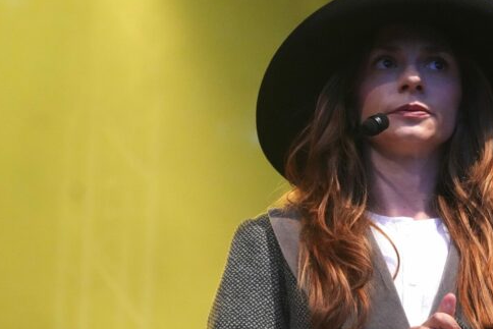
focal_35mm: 274
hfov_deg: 7.5
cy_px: 191
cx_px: 338
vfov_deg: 5.0
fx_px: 3750
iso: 6400
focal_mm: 115
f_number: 5.6
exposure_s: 1/160
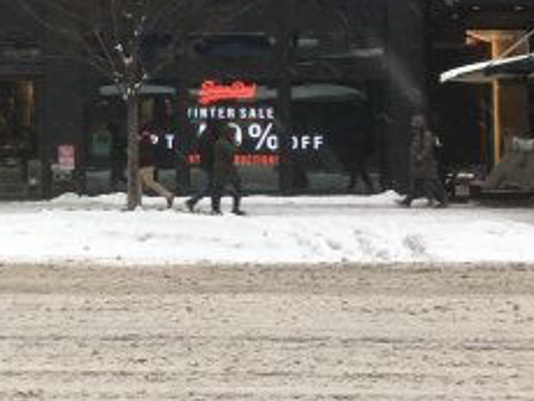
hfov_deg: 23.4
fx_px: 1189
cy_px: 64
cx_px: -91
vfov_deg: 18.9
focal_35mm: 77
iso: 40
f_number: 2.2
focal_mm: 4.15
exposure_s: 1/120
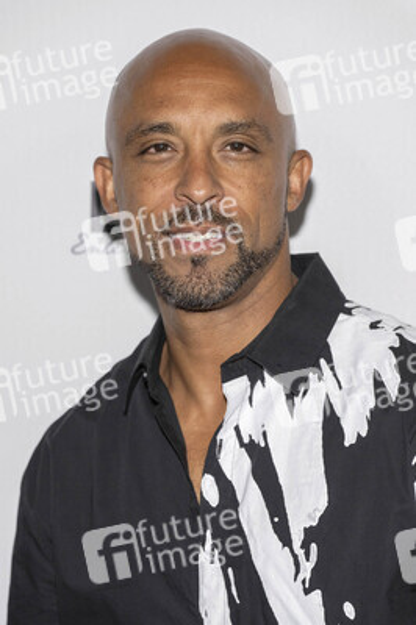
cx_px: 208
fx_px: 2083
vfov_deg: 17.1
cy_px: 312
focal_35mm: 120
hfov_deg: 11.4
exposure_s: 1/200
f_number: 5.6
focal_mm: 120
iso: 800
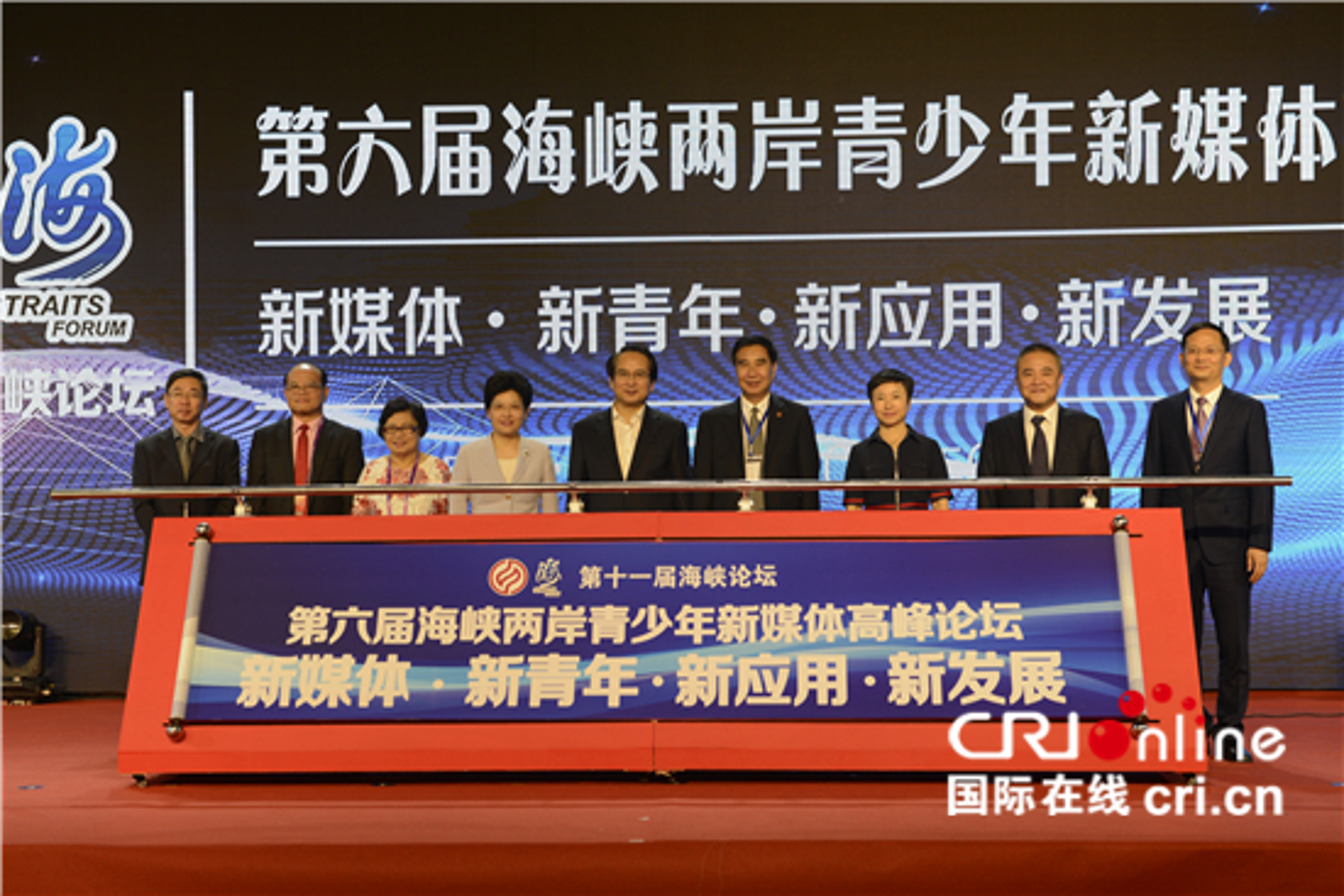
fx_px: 2166
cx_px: 672
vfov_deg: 23.4
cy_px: 448
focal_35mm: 58
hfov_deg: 34.5
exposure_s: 1/100
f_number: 3.5
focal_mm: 58
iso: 800
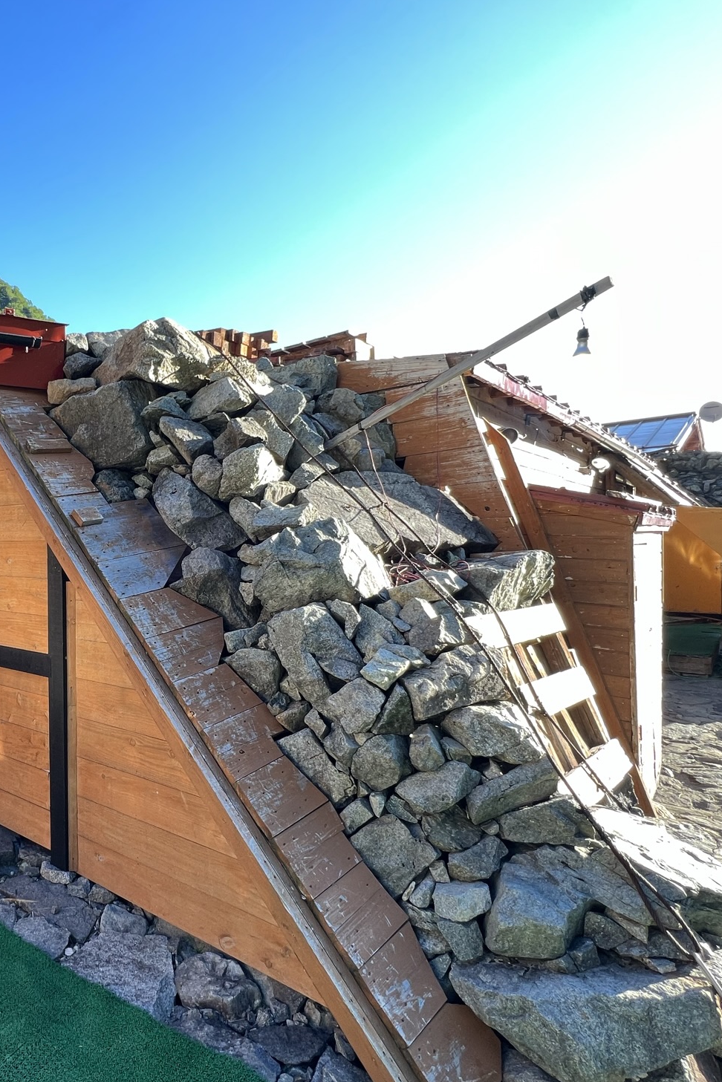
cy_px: 557
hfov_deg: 58.5
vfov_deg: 86.9
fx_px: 571
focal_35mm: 19
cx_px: 123
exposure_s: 1/99
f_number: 1.8
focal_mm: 1.57
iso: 40
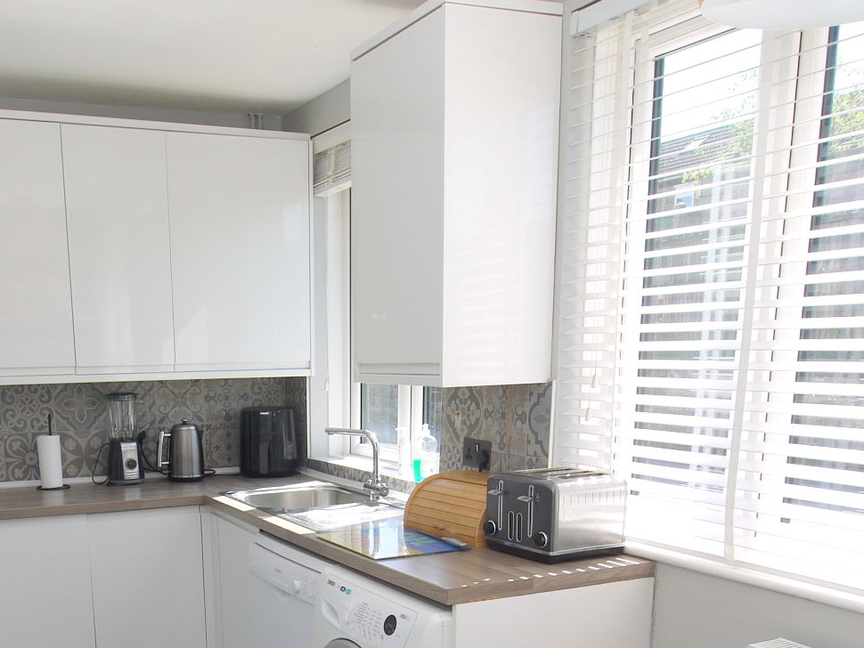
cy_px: 571
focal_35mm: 38
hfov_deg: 48.2
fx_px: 949
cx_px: 294
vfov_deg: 35.7
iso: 100
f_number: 5.6
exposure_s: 1/160
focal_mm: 9
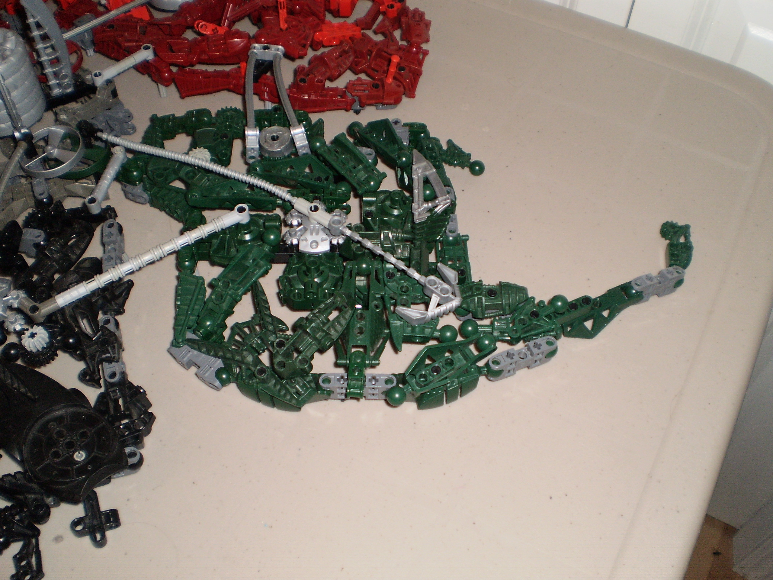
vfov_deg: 39.7
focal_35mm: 36
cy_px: 290
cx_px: 386
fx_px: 804
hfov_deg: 51.4
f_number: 3.1
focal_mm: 6.3
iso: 125
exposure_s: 1/30
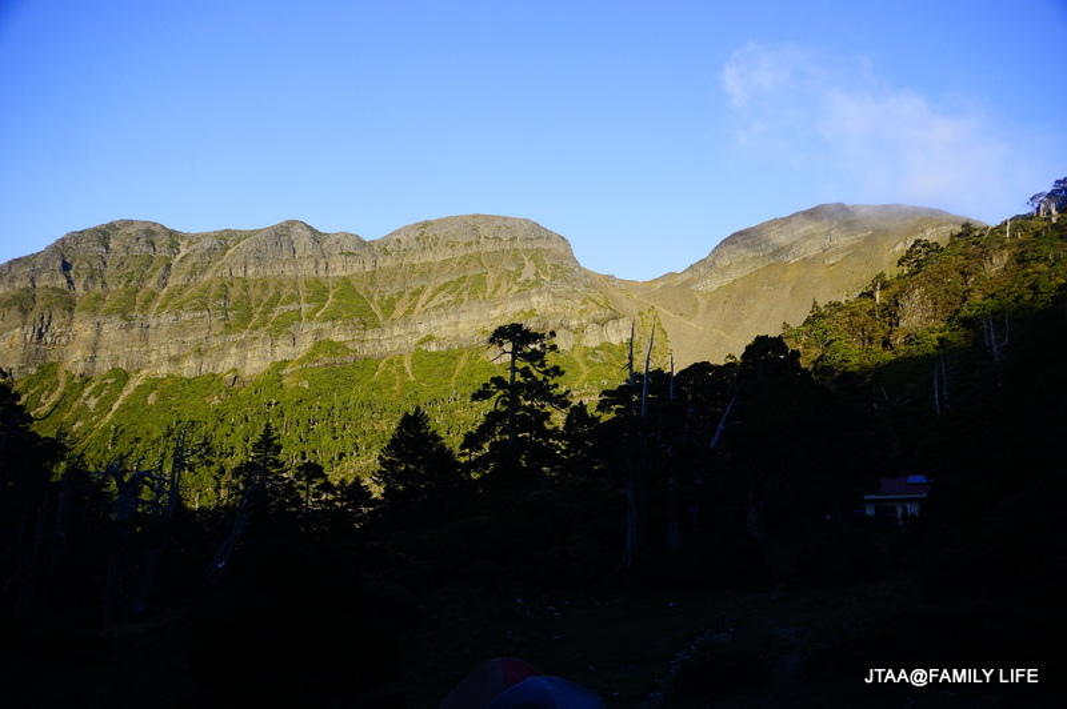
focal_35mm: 30
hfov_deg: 62.0
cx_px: 534
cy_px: 354
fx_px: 888
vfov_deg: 43.5
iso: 200
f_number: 4
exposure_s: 1/500
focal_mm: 20
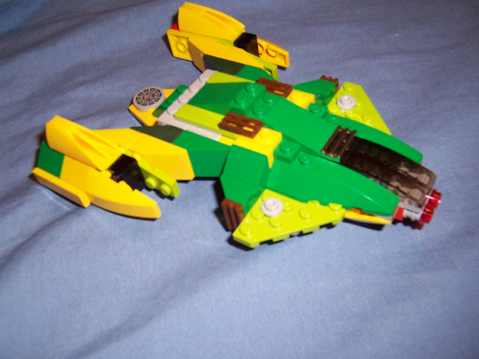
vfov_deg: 39.7
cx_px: 222
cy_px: 185
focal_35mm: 36
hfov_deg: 51.3
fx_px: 498
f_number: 2.8
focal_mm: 5.5
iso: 140
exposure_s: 1/60
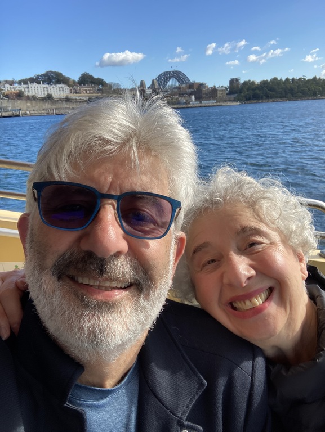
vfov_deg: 56.8
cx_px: 162
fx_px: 400
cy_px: 216
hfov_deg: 44.2
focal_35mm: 32
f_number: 2.2
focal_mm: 2.87
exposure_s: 1/296
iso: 20
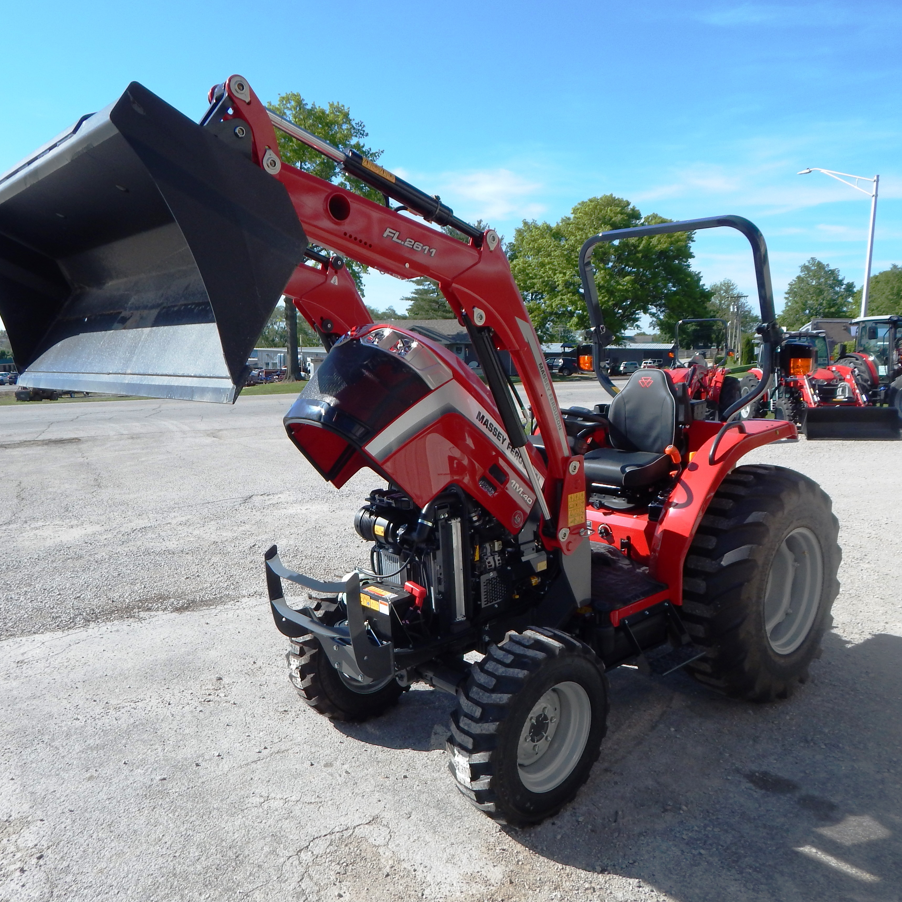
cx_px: 424
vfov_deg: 60.9
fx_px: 766
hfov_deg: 60.9
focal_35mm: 26
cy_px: 452
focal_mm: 4
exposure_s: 1/1500
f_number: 3
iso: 125
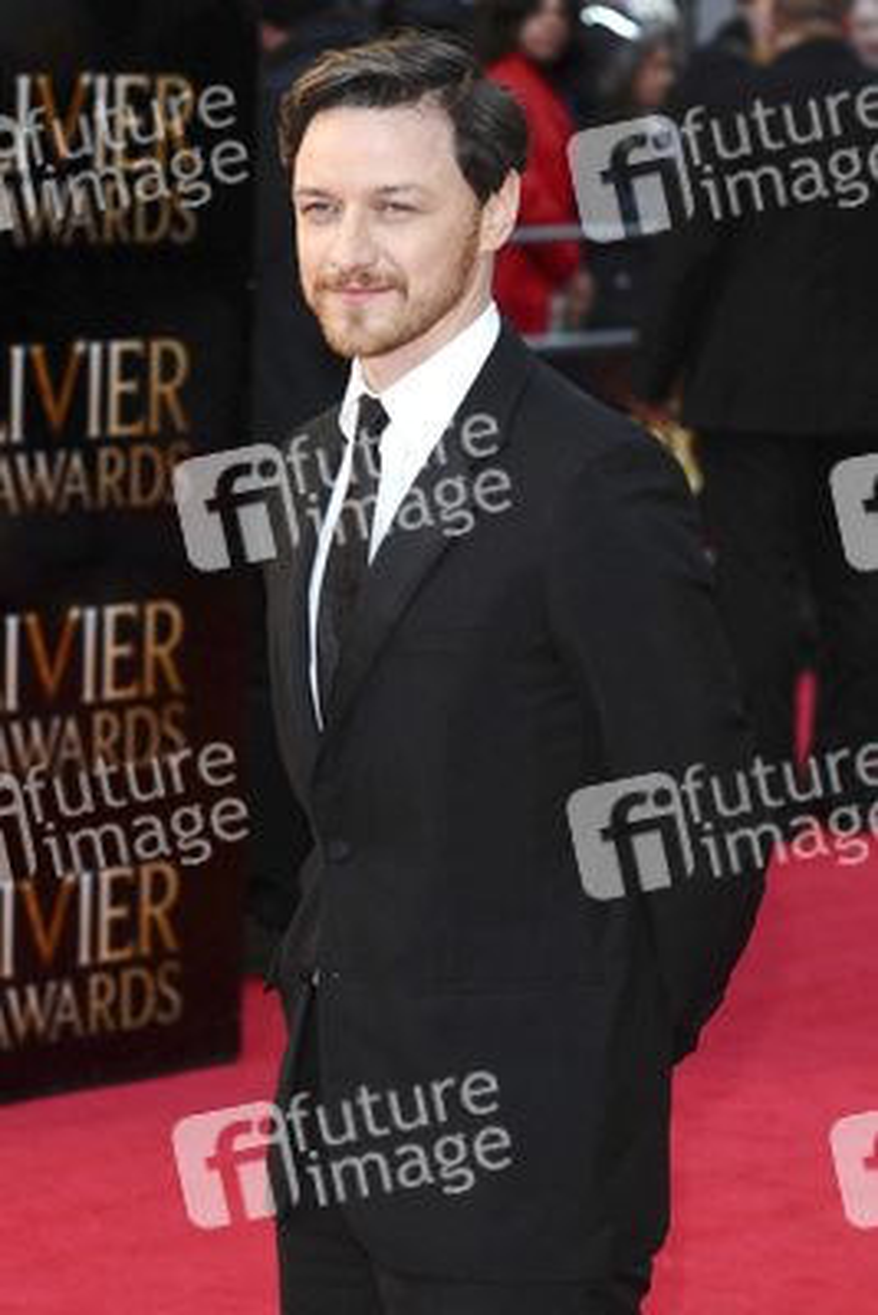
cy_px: 658
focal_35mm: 158
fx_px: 5756
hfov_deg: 8.7
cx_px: 439
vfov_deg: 13.0
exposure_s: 1/250
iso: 320
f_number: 5.6
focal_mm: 105
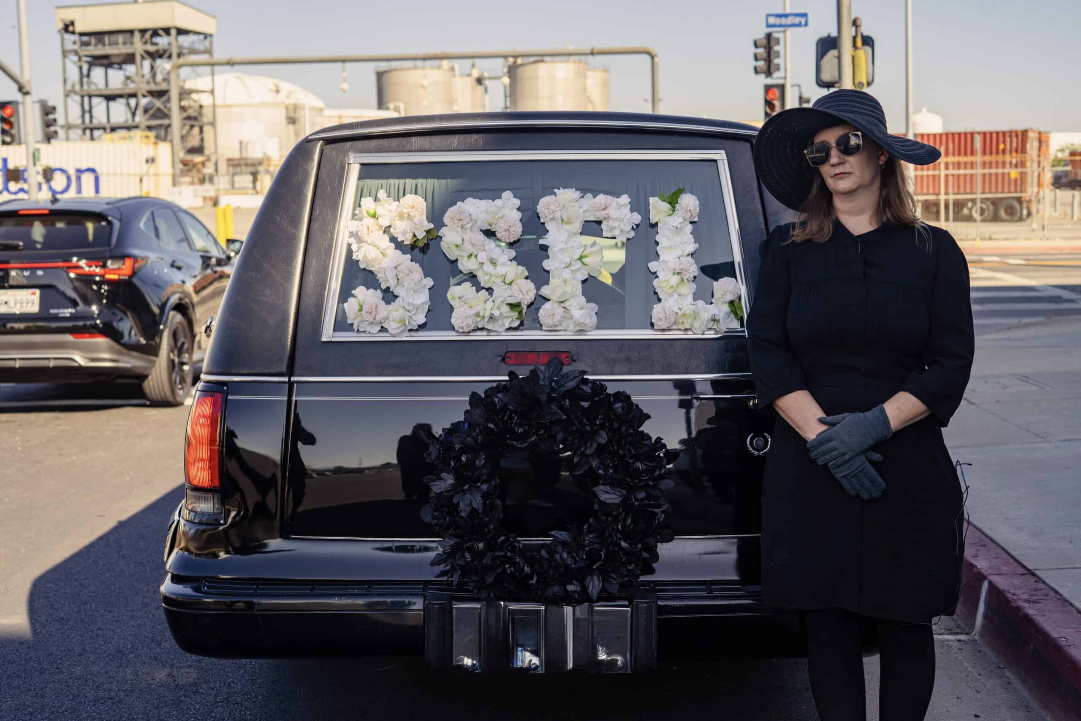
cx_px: 540
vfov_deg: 27.0
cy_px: 360
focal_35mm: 50
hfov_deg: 39.6
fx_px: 1501
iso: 100
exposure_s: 1/250
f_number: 5
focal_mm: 50
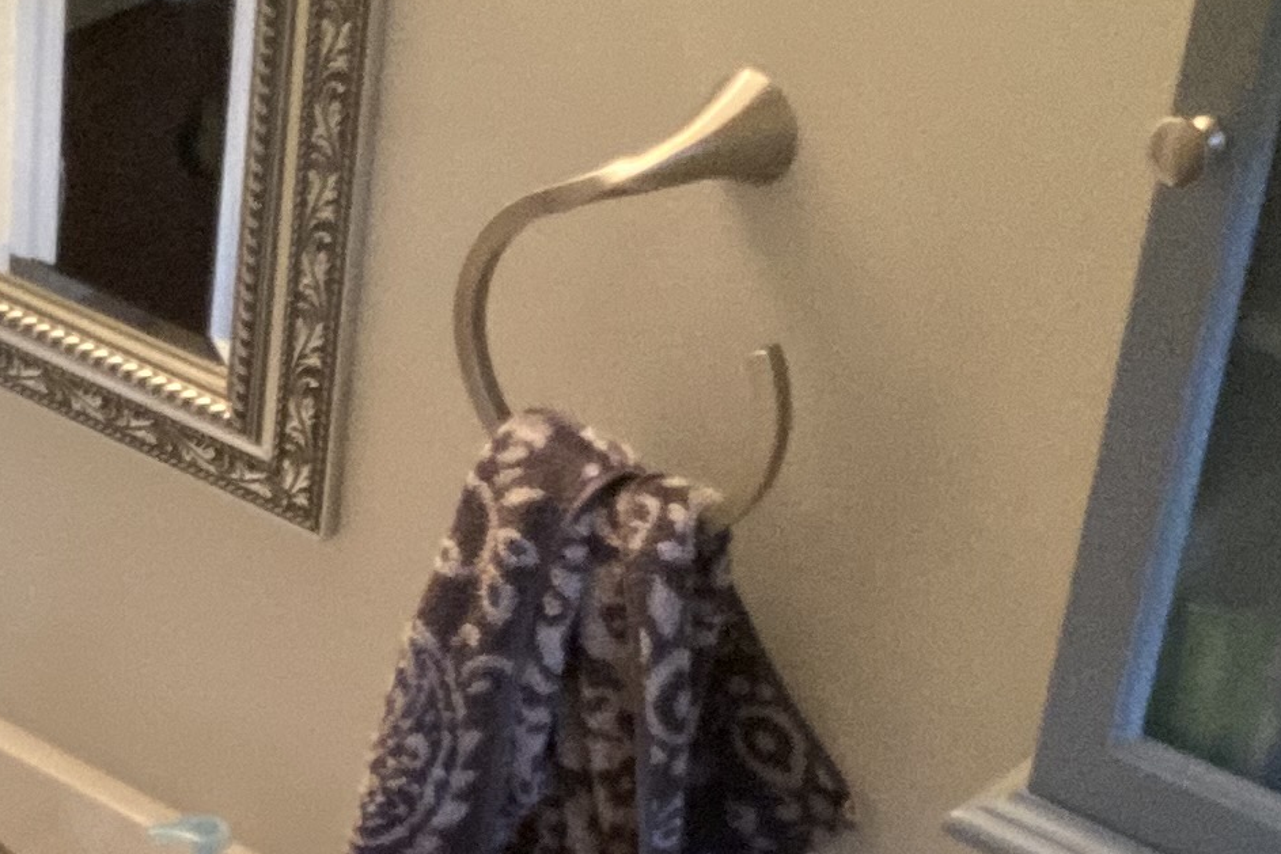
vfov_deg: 12.5
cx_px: 330
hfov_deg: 18.6
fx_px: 3879
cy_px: 800
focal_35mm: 109
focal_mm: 2.87
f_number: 2.2
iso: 500
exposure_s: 1/20
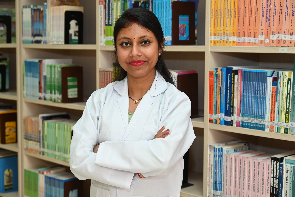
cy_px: 98
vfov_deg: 21.3
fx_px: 525
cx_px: 148
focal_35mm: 64
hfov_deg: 31.4
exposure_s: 1/60
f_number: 6
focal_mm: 64
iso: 720
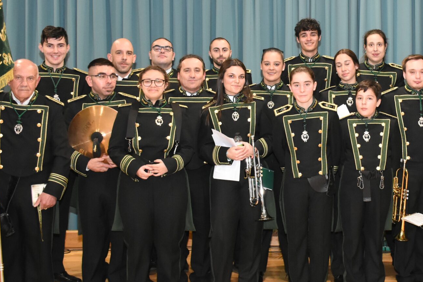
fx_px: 764
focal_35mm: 65
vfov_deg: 20.8
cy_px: 84
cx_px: 341
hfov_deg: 30.2
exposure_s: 1/60
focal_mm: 22
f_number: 5.6
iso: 3200
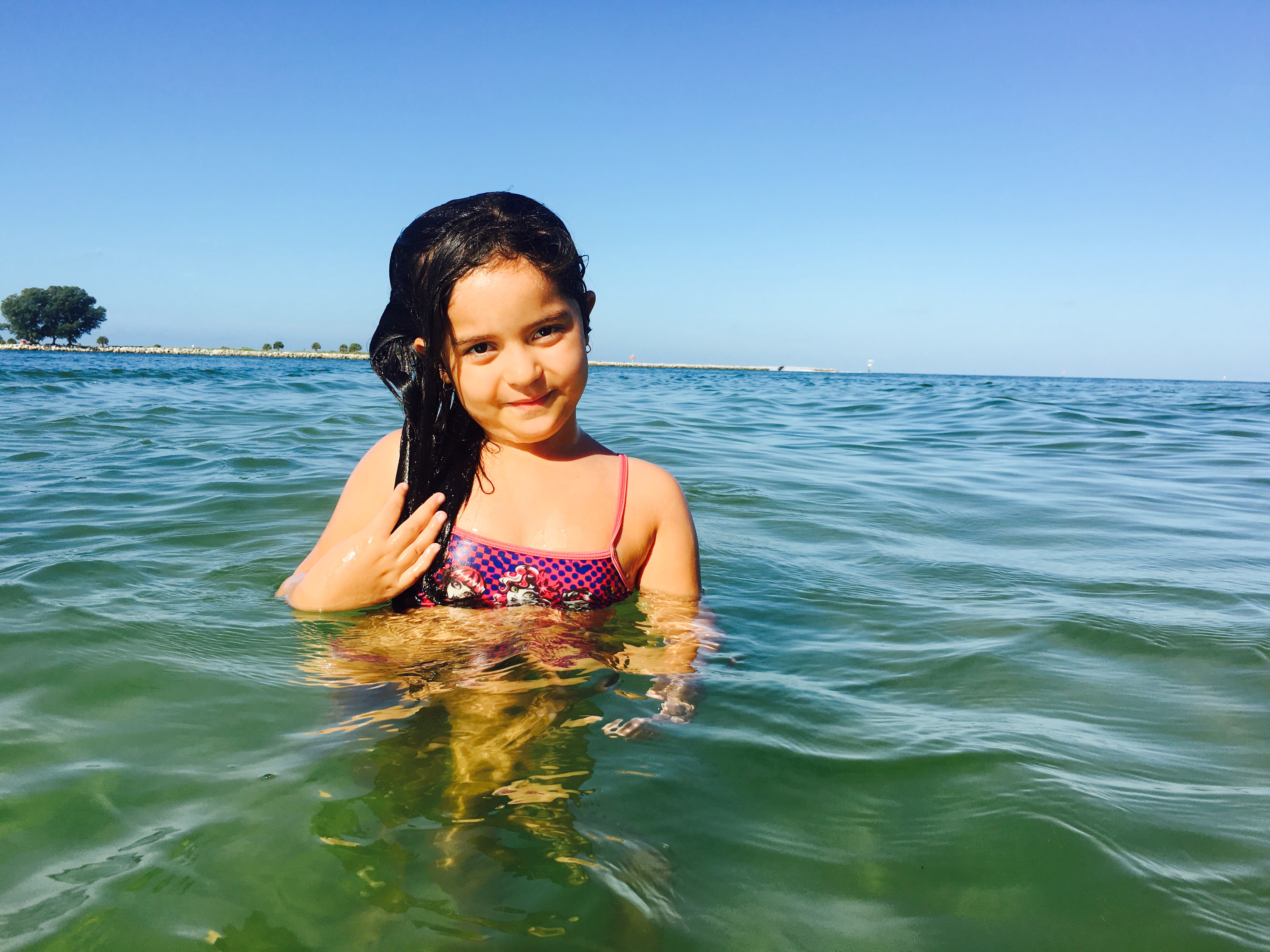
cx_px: 635
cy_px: 476
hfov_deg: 61.7
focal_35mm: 29
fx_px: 1064
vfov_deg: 48.2
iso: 25
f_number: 2.2
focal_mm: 4.15
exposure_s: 1/1603
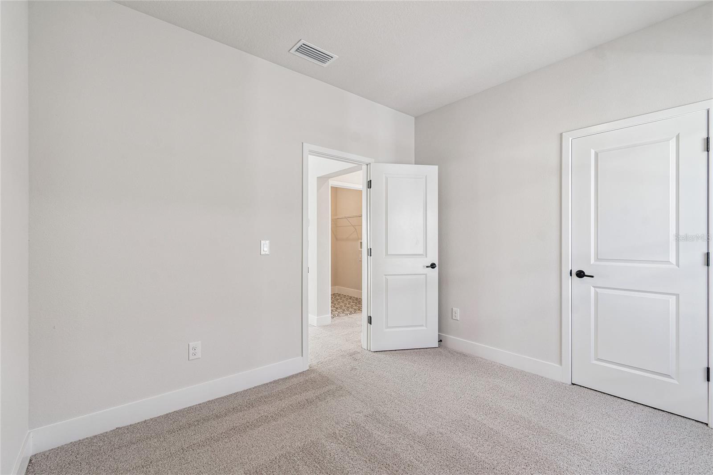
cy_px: 238
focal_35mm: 15
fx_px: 297
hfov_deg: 100.4
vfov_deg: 77.3
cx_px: 356
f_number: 7.1
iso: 100
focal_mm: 10
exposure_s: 1/4
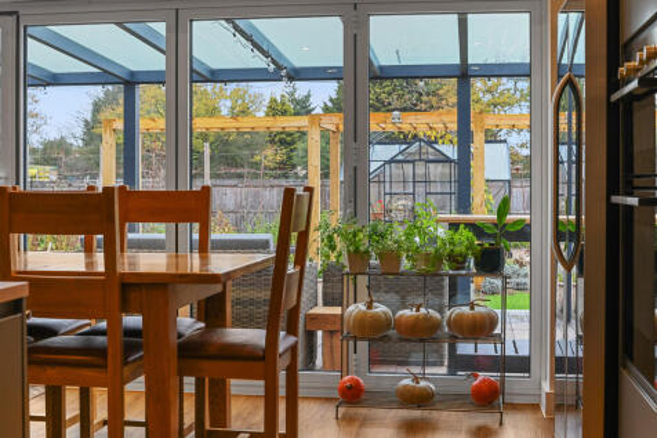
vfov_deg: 27.0
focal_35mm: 50
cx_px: 328
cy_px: 219
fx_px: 912
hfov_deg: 39.6
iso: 400
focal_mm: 50
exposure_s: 1/3
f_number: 7.1
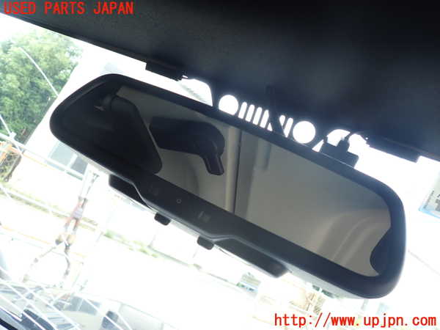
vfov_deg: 54.9
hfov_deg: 69.4
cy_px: 165
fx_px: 318
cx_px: 220
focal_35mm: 25
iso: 100
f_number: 2.8
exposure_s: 1/80
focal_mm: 4.5
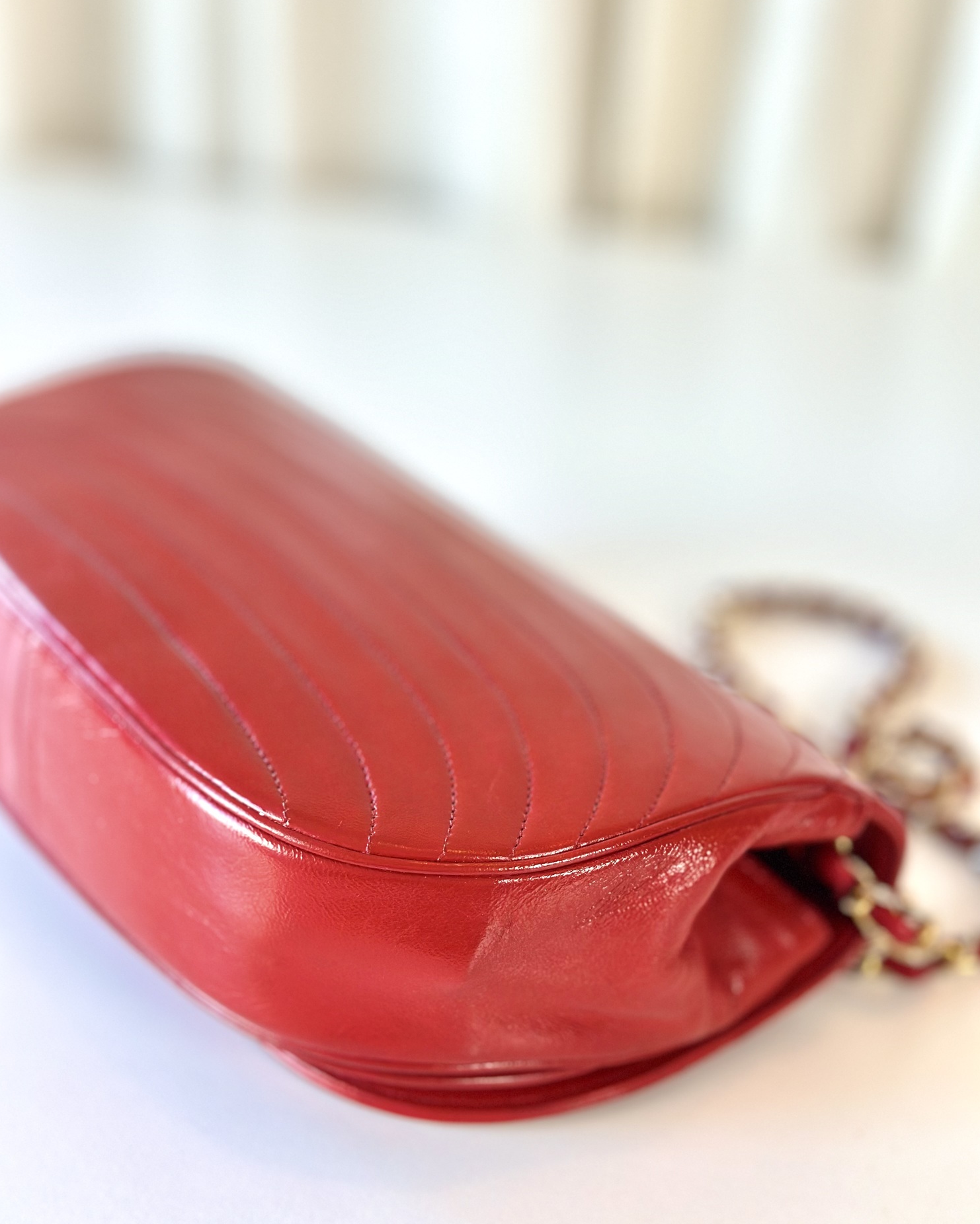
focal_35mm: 51
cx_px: 483
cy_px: 605
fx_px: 1849
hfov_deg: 29.7
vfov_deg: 36.7
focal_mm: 6.86
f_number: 1.78
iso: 200
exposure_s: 1/100
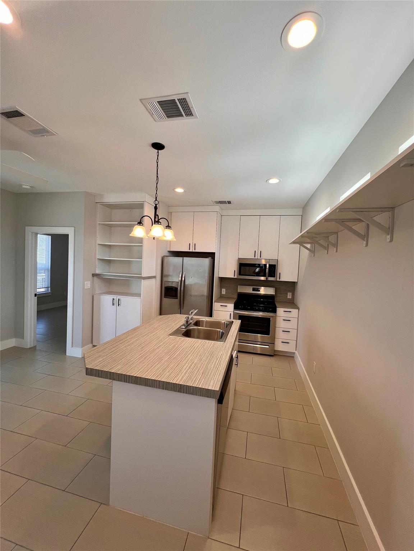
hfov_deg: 89.9
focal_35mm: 13
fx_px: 207
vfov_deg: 106.2
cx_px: 207
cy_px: 276
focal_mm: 1.57
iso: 64
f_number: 1.8
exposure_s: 1/120
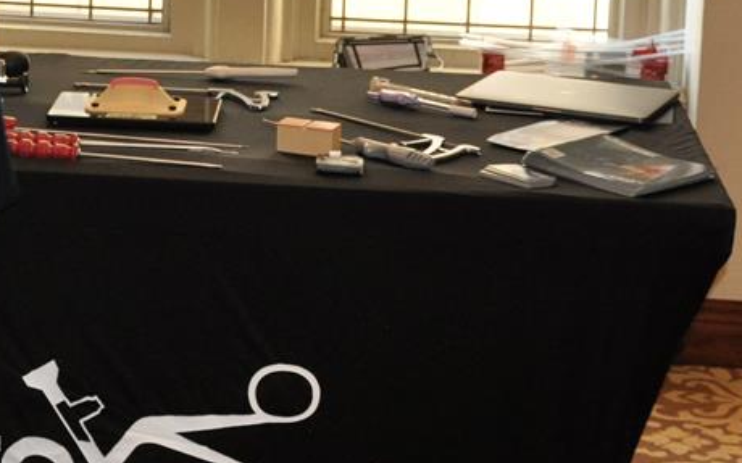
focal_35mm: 105
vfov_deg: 12.2
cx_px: 29
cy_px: -71
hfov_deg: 19.4
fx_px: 2115
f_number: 3.8
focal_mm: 21
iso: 800
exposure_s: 1/60
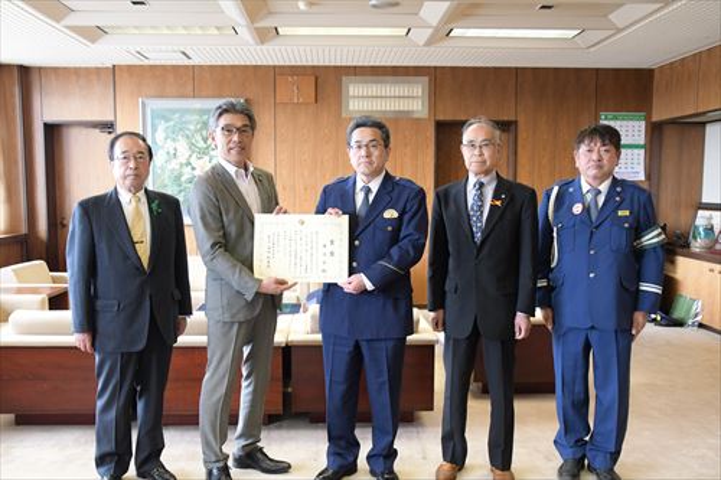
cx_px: 360
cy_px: 240
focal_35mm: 33
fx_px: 661
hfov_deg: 57.2
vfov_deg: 39.9
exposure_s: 1/160
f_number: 6.3
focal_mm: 22
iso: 2500
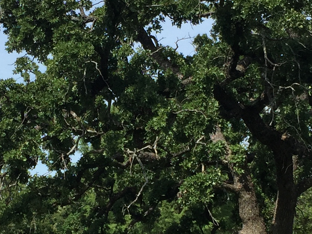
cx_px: 109
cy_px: 200
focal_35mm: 113
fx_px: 1018
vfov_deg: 13.0
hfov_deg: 17.4
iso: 32
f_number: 2.2
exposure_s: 1/1883
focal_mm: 4.15
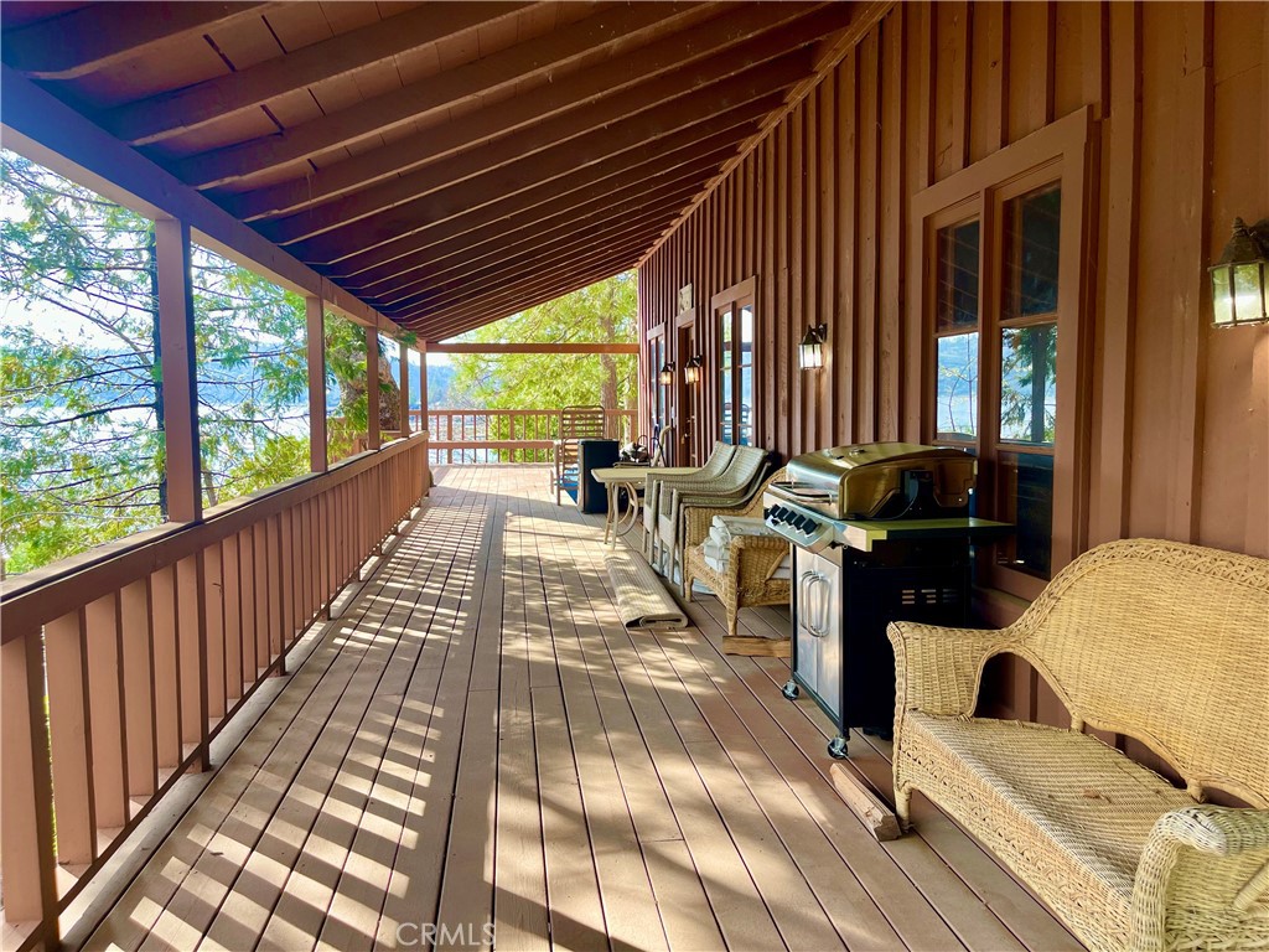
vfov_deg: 54.9
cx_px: 634
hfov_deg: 69.4
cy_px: 476
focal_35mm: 25
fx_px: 916
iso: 32
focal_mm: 5.1
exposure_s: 1/183
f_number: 1.6
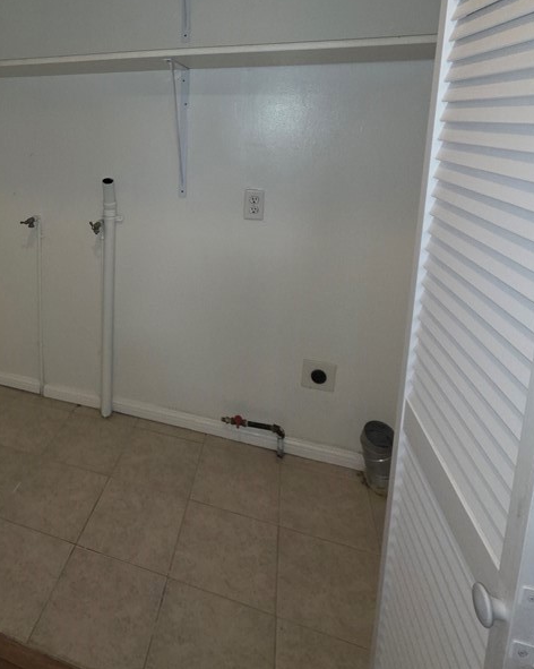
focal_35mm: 22
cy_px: 201
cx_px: 113
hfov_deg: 58.6
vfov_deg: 71.9
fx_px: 435
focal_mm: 2.2
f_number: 1.9
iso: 160
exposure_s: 1/60
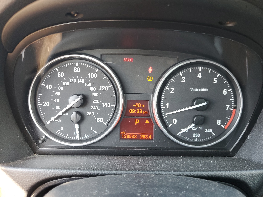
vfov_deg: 53.1
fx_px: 198
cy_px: 98
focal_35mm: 26
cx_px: 132
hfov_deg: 67.3
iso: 76
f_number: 1.5
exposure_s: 1/60.2
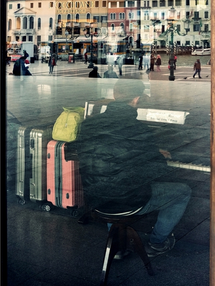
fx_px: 373
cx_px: 109
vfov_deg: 42.1
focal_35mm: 45
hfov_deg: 32.2
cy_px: 136
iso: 1250
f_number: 5.6
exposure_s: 1/250
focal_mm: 27
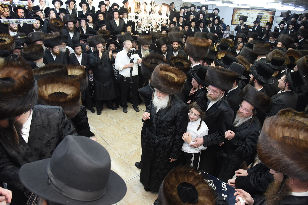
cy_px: 102
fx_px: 205
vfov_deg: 53.1
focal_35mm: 24
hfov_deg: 73.8
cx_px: 154
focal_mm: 24
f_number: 5.6
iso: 2500
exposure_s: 1/160
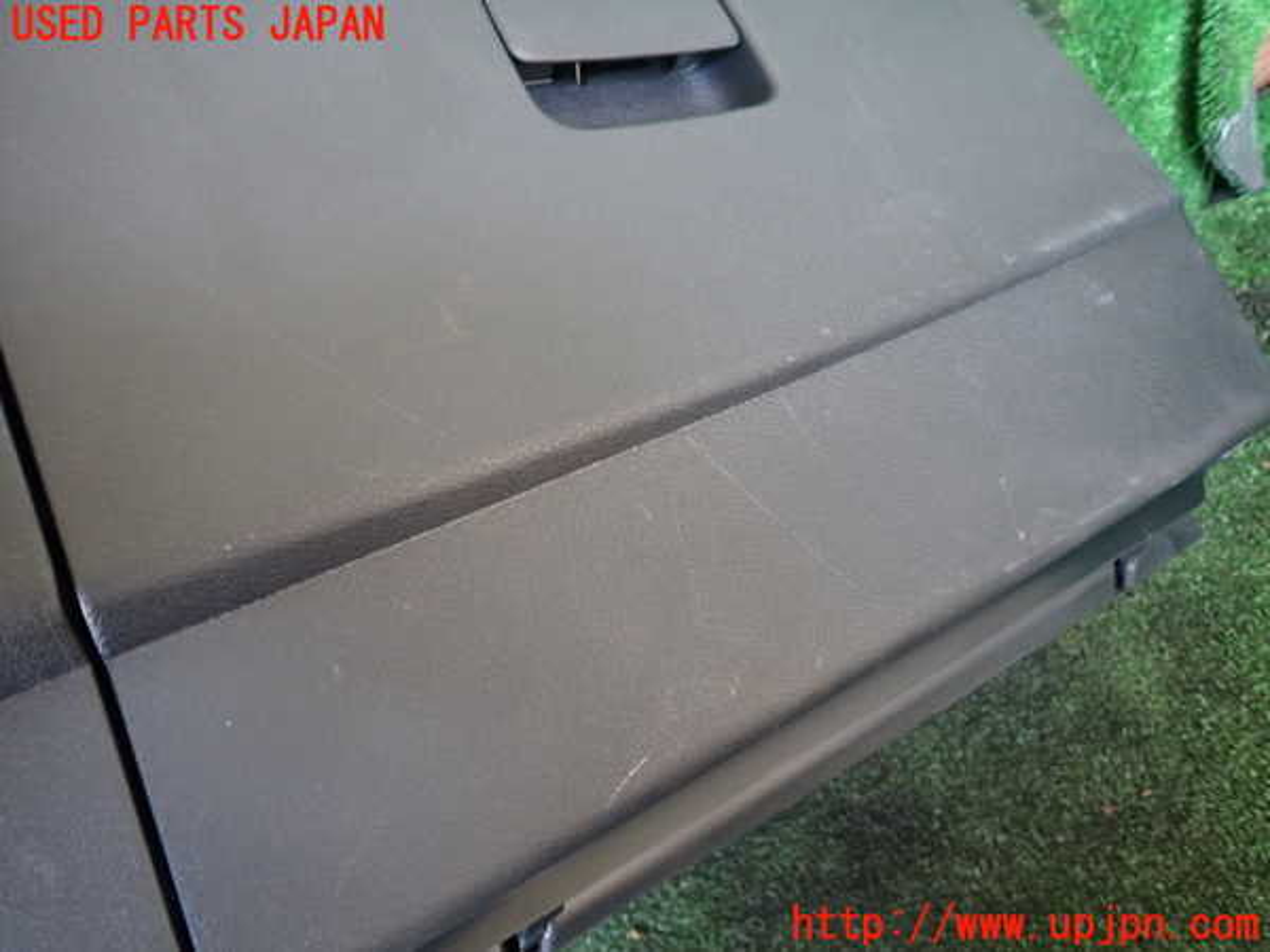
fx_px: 917
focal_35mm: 25
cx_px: 635
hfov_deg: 69.4
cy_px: 476
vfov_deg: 54.9
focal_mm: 4.5
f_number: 2
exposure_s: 1/30
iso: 320
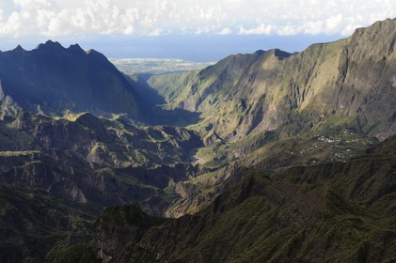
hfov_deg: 28.9
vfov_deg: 19.4
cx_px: 198
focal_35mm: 70
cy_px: 132
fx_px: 769
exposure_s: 1/800
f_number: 8
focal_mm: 70
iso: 800
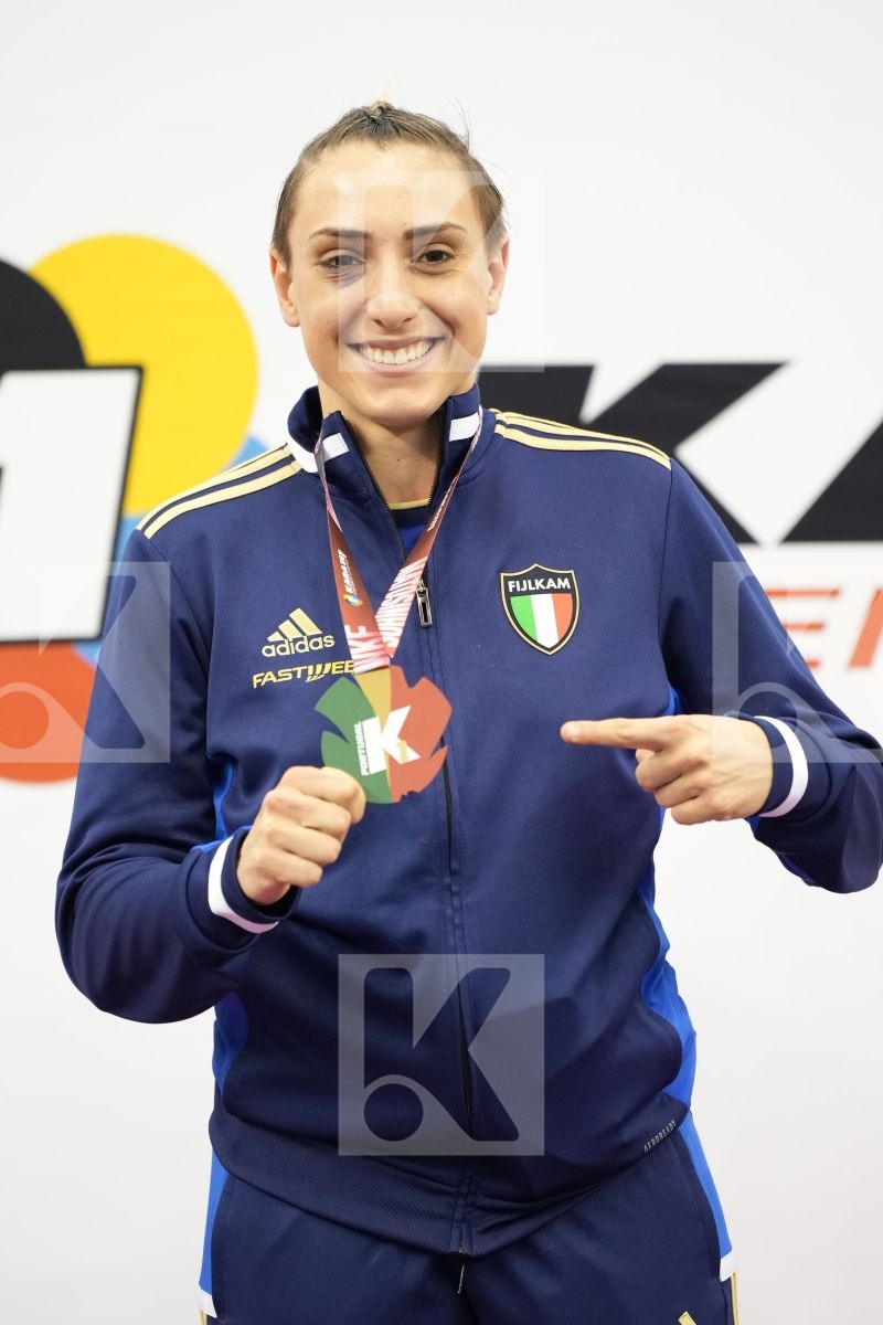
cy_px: 662
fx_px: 10853
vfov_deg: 7.0
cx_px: 442
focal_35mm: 295
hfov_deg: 4.7
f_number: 2.8
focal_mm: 197
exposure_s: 1/250
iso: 2000
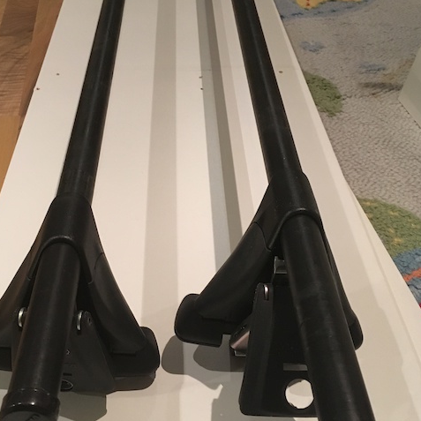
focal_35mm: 43
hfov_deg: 39.0
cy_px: 211
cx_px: 174
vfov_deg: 39.2
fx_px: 592
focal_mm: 4.15
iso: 200
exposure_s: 1/20
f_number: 2.2
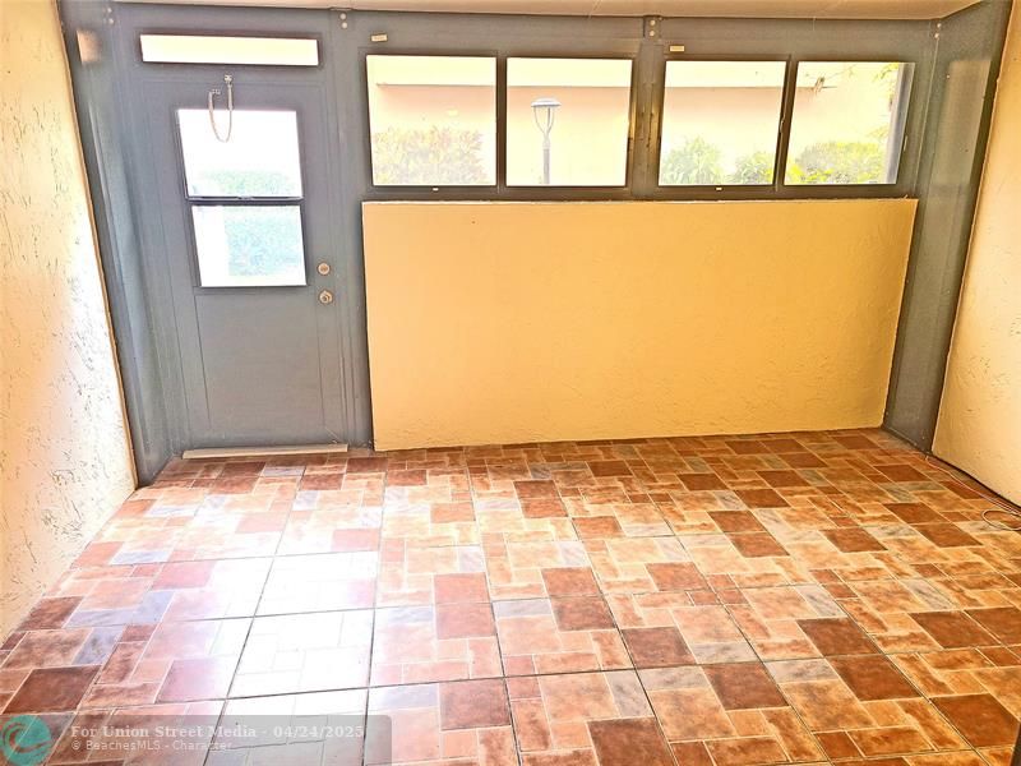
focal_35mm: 26
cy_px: 383
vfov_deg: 53.1
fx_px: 767
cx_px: 510
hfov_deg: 67.3
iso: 100
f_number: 1.8
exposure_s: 1/60
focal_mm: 5.4
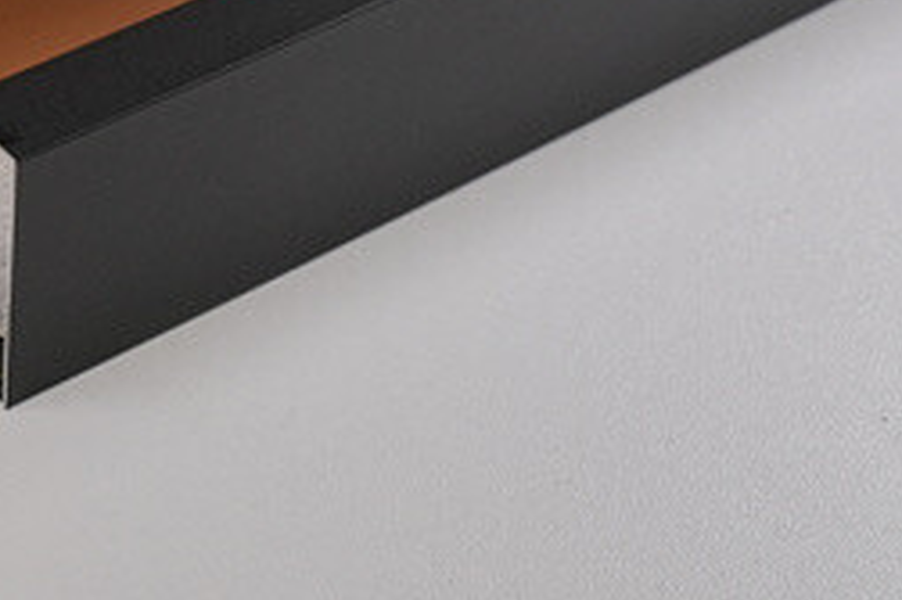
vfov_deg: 14.1
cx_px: -205
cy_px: -25
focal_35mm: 95
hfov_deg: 20.0
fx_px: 2379
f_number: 10
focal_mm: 31
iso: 800
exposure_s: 1/60
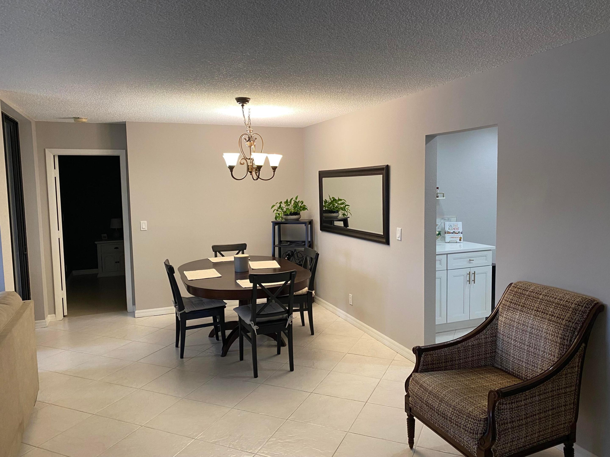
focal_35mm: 26
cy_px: 228
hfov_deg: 67.3
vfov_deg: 53.1
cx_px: 305
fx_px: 458
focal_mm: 4.25
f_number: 1.8
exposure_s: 1/60
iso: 125
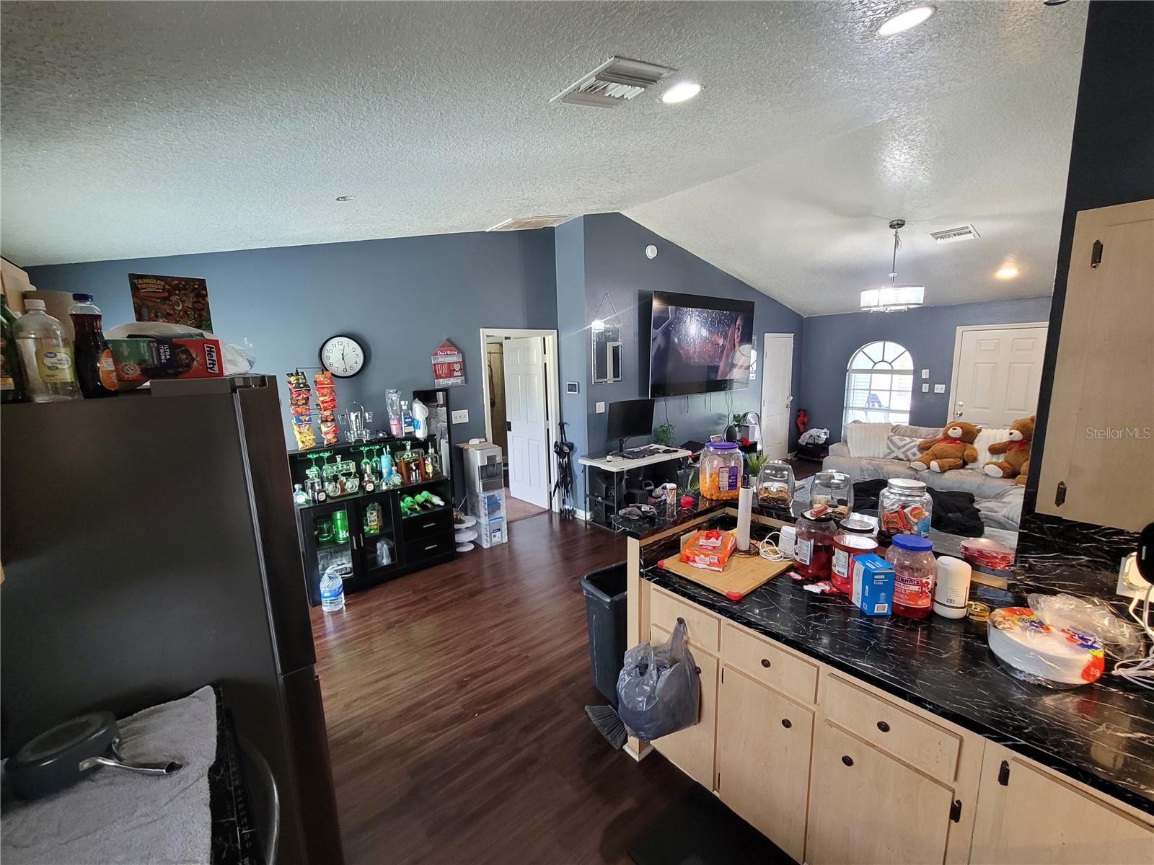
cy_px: 432
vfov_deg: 89.9
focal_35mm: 13
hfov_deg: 106.2
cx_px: 577
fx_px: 433
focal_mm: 2.2
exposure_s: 1/40
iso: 400
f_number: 2.2
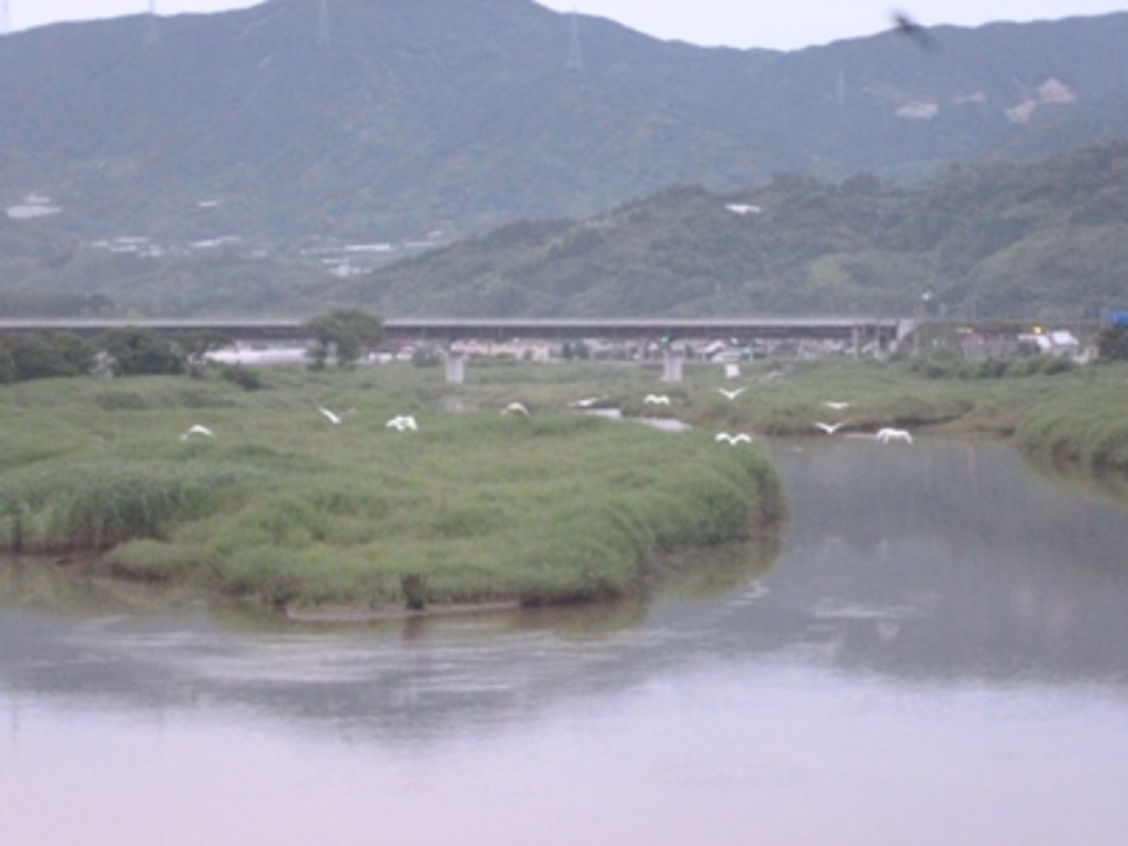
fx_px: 3650
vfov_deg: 13.2
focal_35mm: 112
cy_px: 423
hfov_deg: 17.6
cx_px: 564
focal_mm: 20
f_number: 6.5
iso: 1000
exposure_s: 1/60
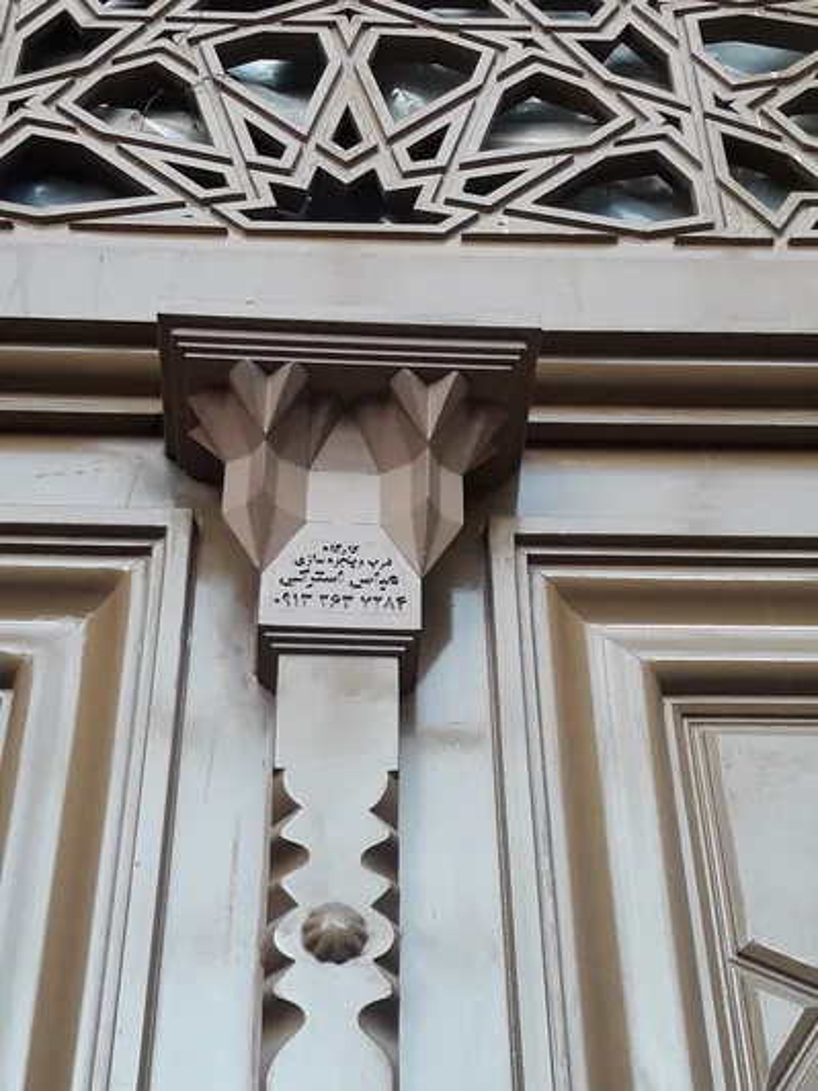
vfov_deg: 63.4
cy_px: 546
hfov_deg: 49.7
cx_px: 409
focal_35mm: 28
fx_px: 882
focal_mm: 3.7
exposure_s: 1/123
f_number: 1.9
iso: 40
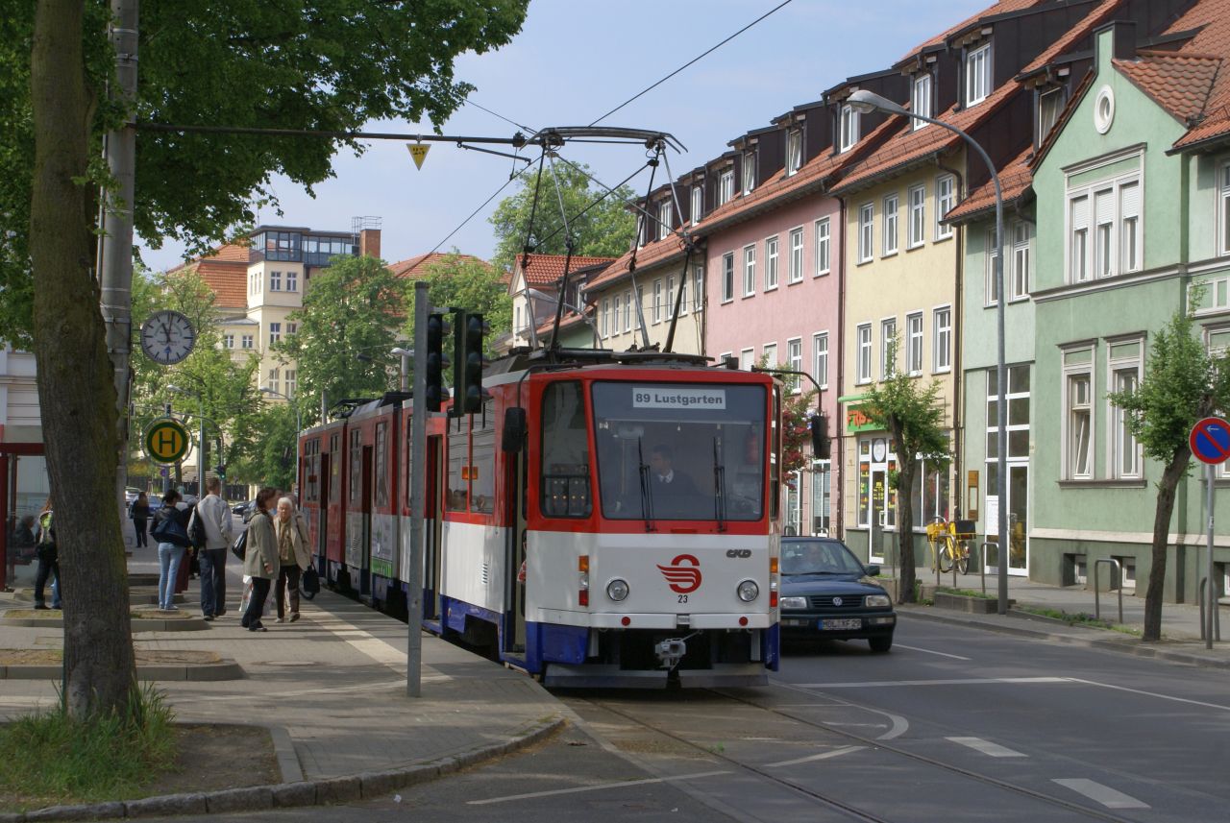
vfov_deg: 18.2
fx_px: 2566
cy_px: 412
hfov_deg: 27.0
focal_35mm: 75
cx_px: 615
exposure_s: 1/200
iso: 200
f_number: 14
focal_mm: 50
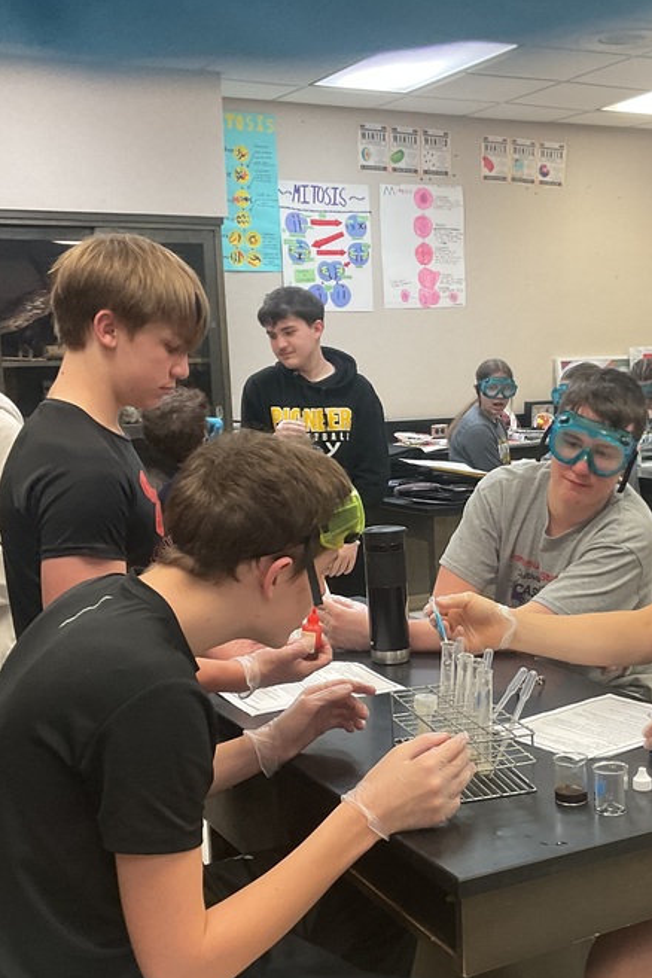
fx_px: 1277
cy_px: 566
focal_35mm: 47
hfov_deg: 28.4
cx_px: 451
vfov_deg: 41.8
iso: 125
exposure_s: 1/60
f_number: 1.8
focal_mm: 3
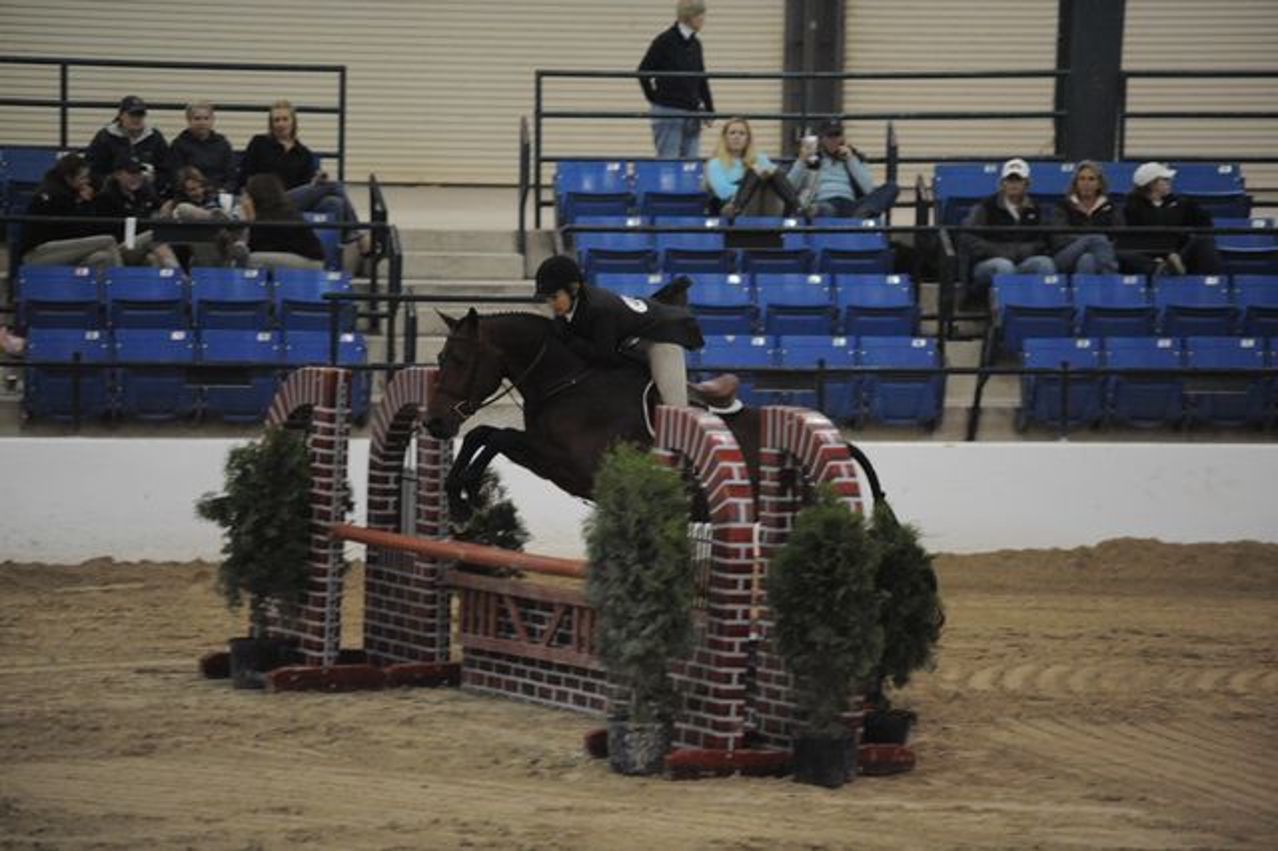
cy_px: 426
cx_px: 639
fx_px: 7096
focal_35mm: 200
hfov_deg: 10.3
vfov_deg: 6.9
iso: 6400
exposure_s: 1/400
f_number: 2.8
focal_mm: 200
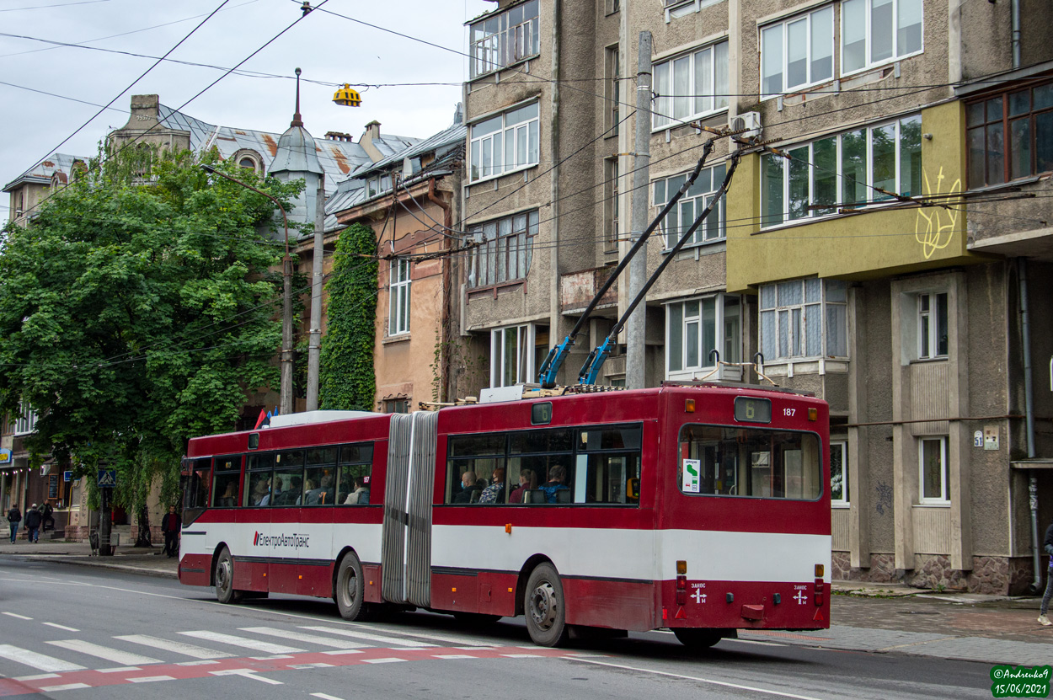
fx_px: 1534
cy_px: 350
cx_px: 526
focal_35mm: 52
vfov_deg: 25.7
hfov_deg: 37.9
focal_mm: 35
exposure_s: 1/640
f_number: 5
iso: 400
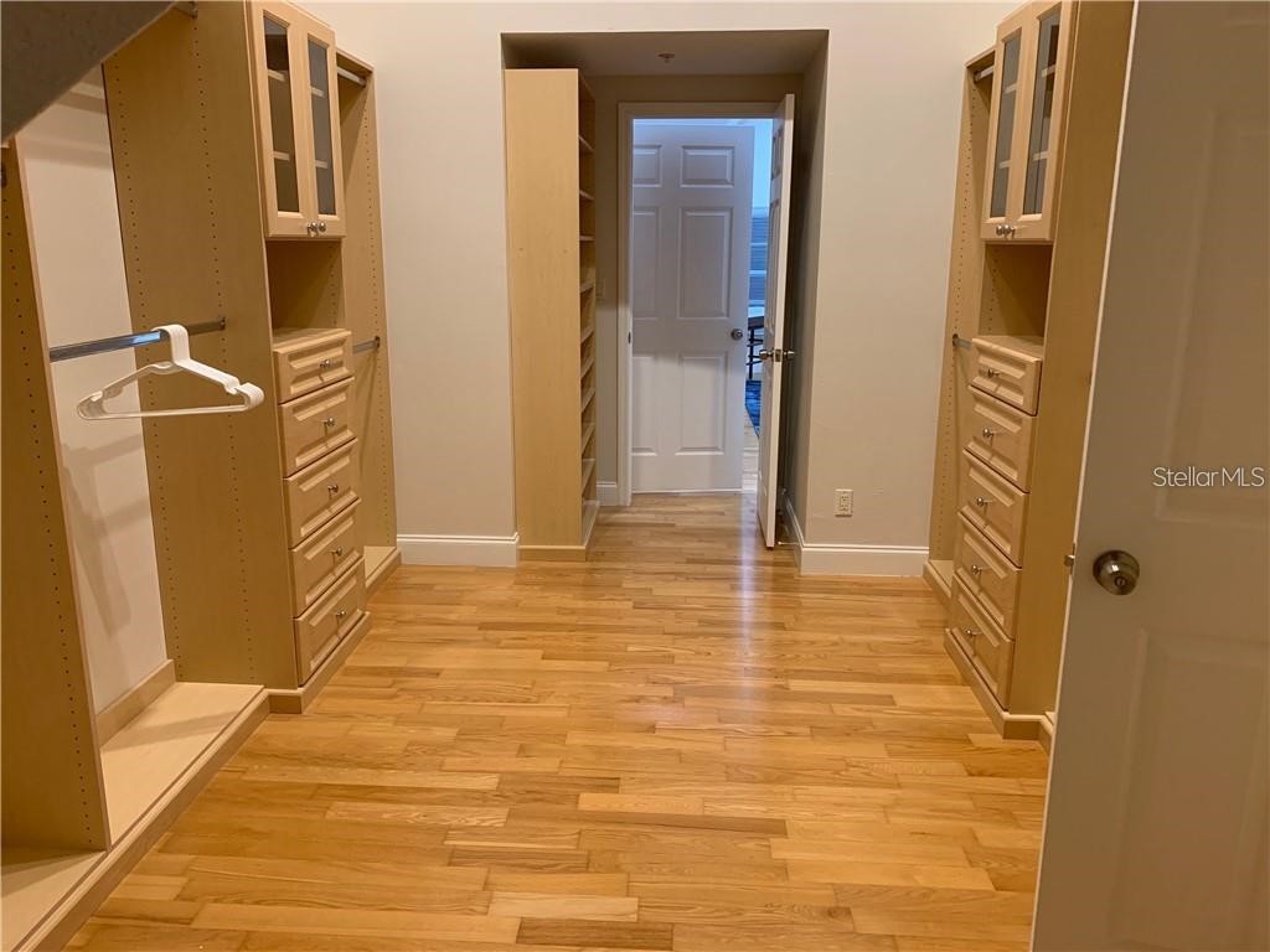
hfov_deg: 67.3
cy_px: 476
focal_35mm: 26
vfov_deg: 53.1
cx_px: 635
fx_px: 954
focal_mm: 4.25
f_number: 1.8
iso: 320
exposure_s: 1/60
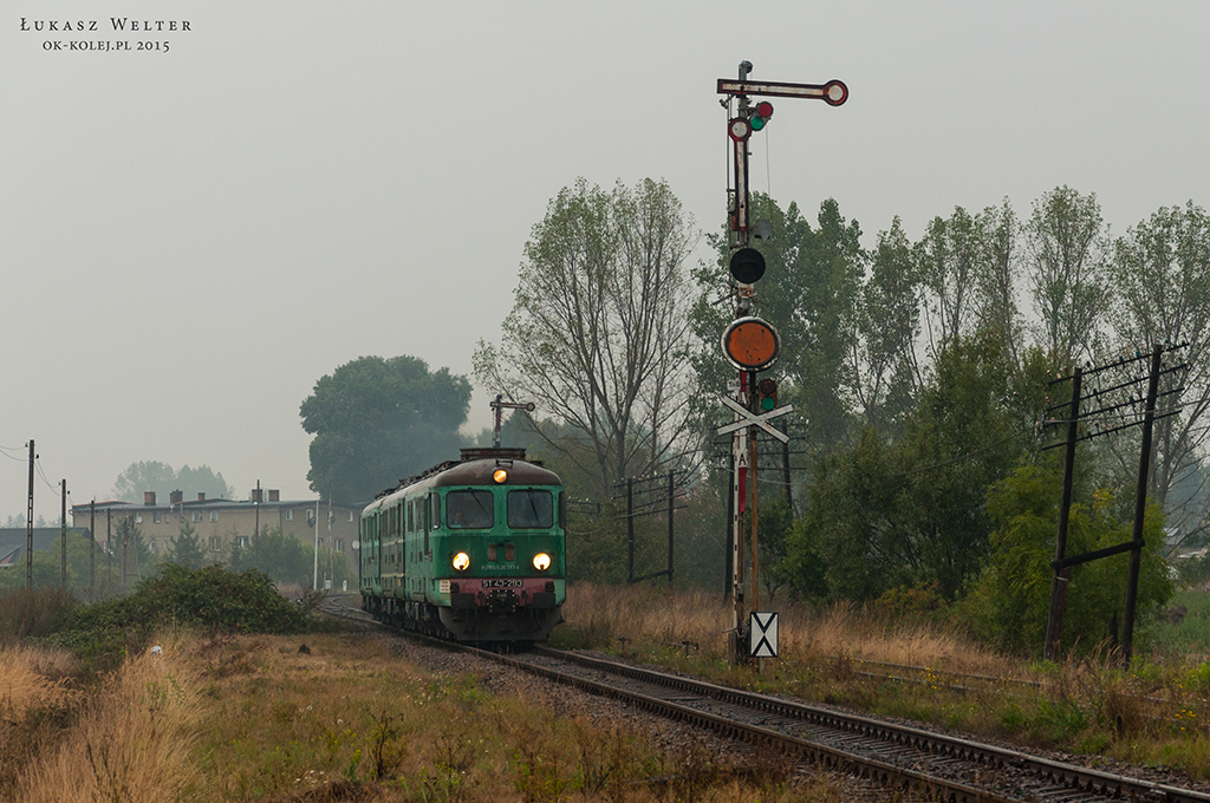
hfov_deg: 17.1
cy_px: 402
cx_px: 605
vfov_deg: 11.4
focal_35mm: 120
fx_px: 4028
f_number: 5.6
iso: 320
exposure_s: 1/250
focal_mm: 80
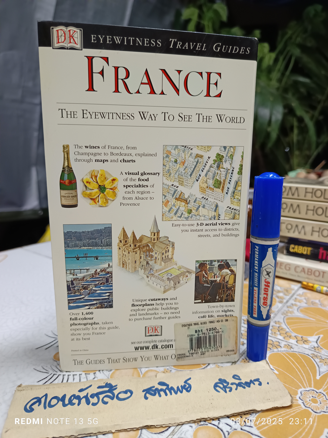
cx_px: 164
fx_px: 303
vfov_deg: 71.6
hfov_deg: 56.8
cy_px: 219
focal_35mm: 24
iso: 1226
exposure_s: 1/25
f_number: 1.7
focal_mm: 5.31
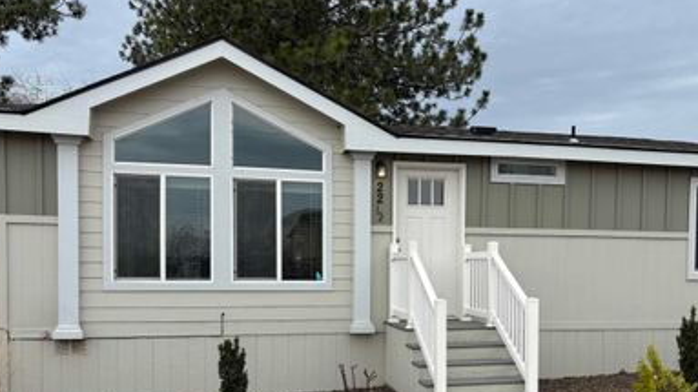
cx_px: 397
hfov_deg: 53.8
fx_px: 684
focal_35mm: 37
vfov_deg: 31.4
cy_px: 293
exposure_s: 1/1642
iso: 50
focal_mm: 5.96
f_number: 1.6
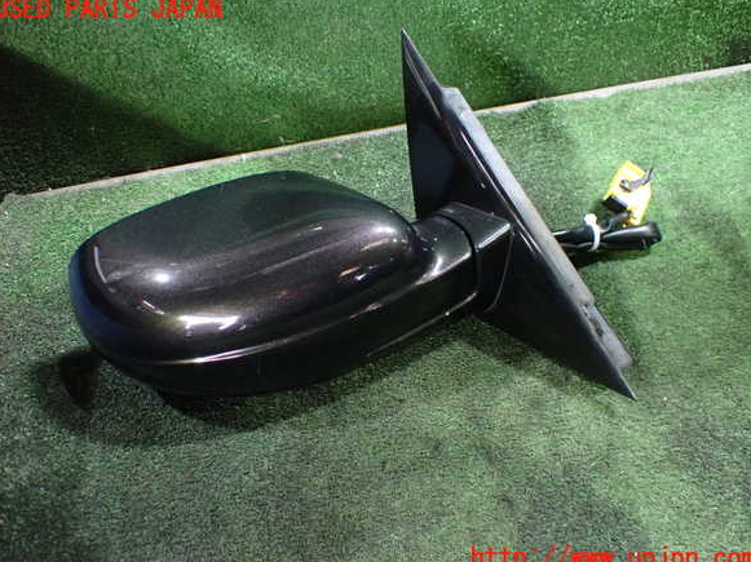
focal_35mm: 31
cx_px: 375
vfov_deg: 45.4
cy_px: 284
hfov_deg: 58.4
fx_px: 672
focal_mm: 5.4
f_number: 2.3
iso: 800
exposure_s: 1/30
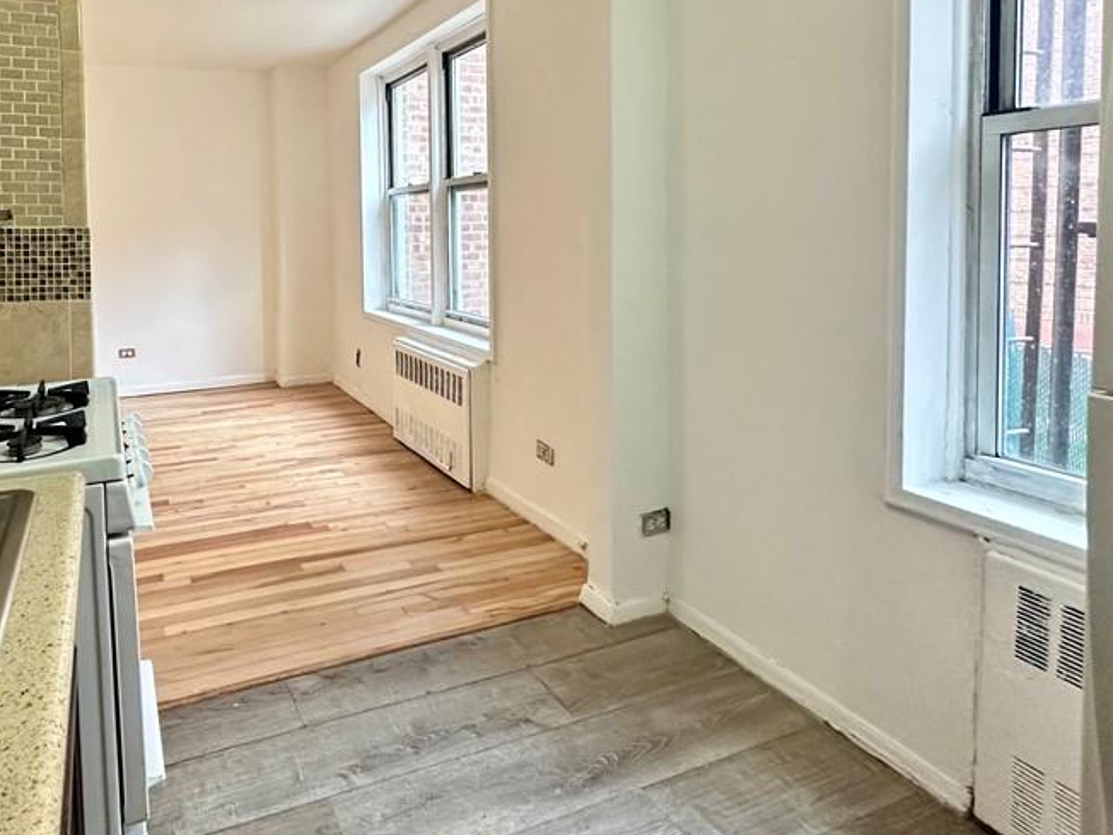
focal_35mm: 22
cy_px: 258
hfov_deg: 73.3
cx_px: 345
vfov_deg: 59.2
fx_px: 707
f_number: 2.2
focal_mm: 2.22
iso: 400
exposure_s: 1/60
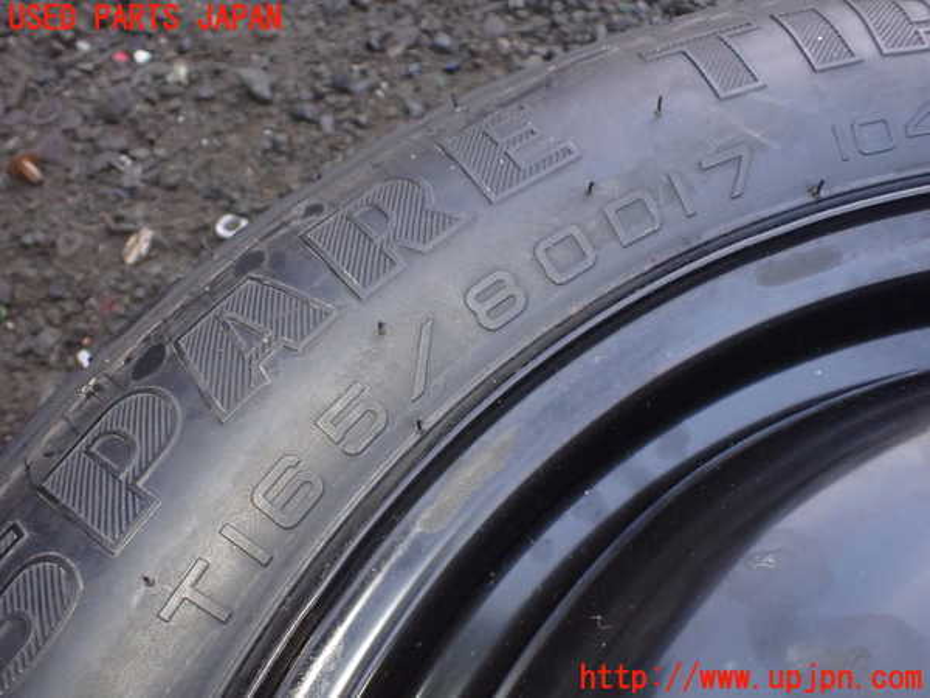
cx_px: 465
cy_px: 349
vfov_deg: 46.8
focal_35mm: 30
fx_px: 806
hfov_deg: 60.0
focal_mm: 5.4
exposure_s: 1/30
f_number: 2.3
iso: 800
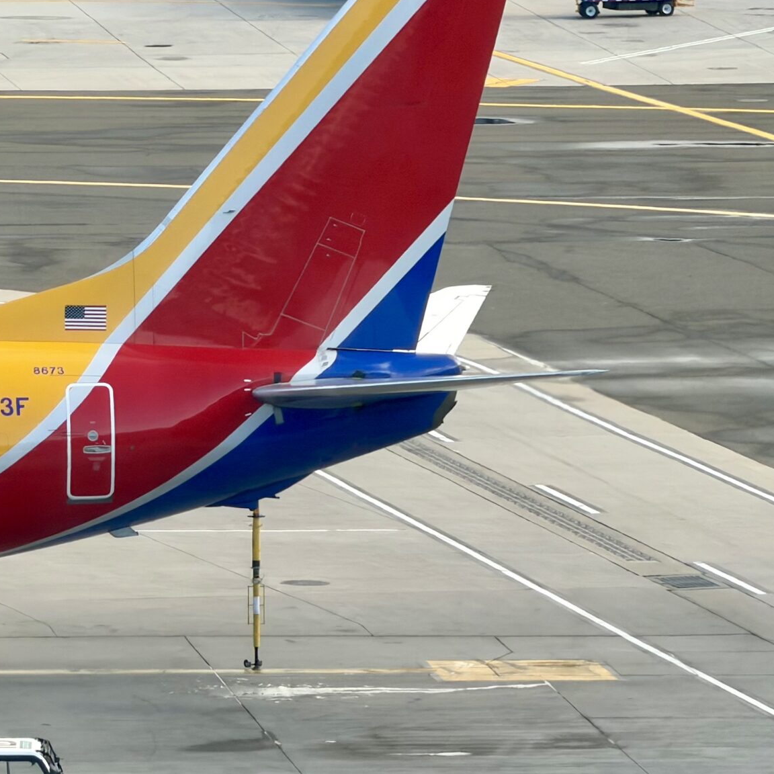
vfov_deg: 4.5
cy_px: 411
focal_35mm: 393
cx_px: -19
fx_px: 9942
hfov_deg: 4.5
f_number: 2.8
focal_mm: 16.89
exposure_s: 1/232
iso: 40
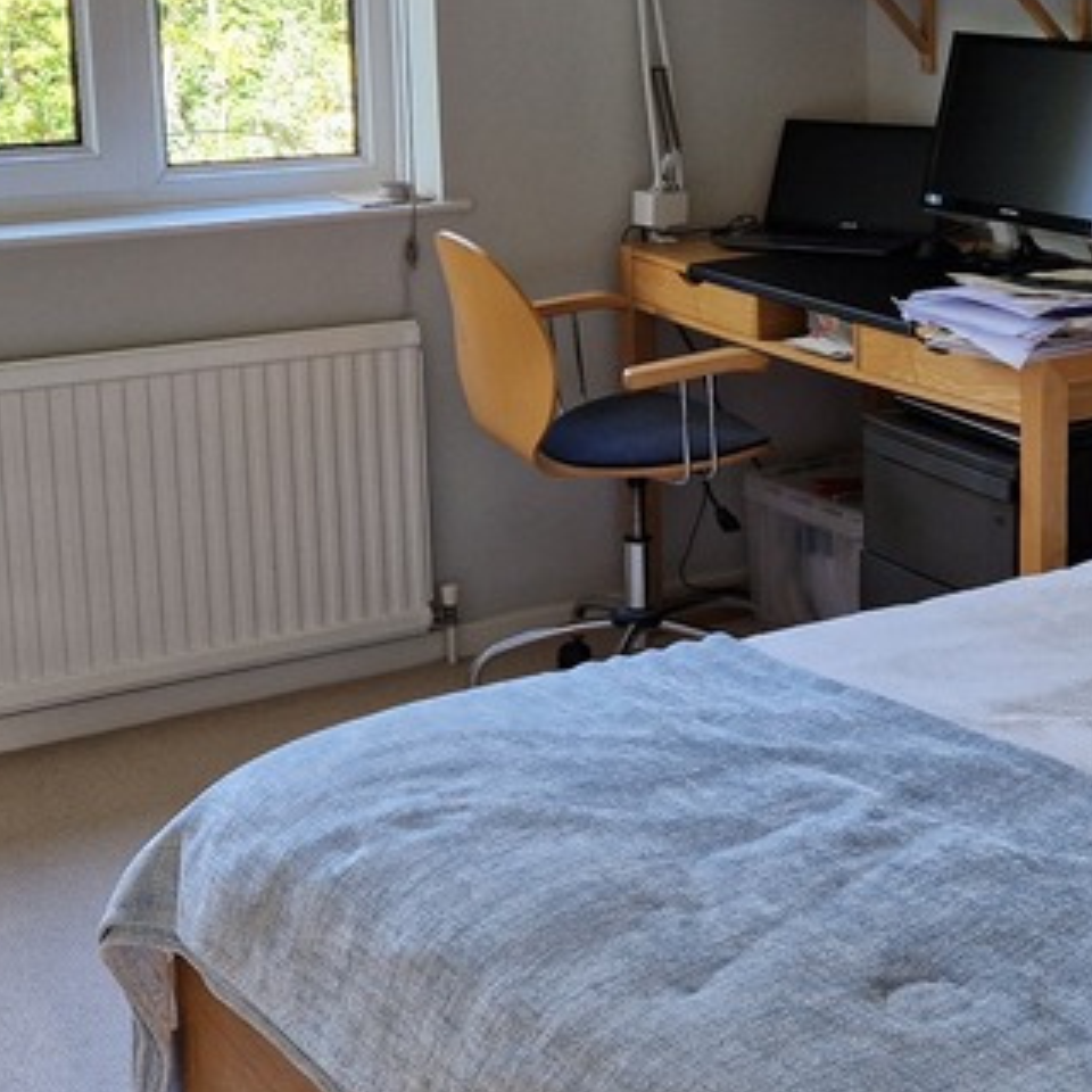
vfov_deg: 26.2
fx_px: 2320
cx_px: 959
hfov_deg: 25.7
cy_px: 293
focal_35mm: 65
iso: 125
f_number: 1.8
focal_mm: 5.4
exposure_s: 1/100
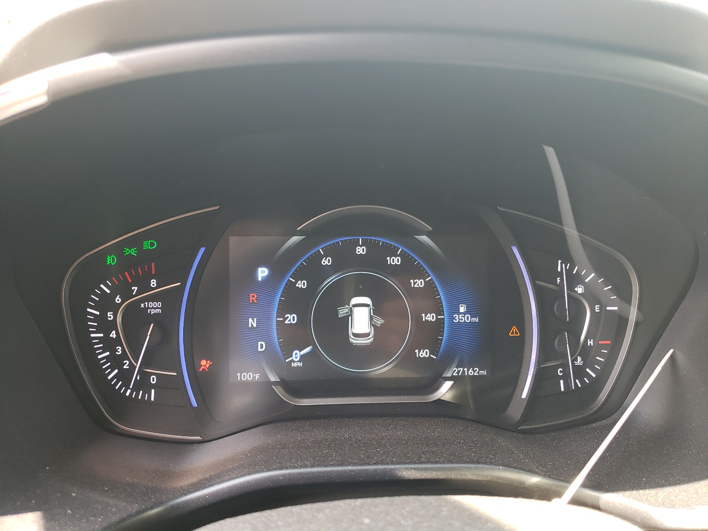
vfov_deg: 53.1
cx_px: 354
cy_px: 266
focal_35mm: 26
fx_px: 532
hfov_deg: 67.3
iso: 67
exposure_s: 1/60.2
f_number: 1.5
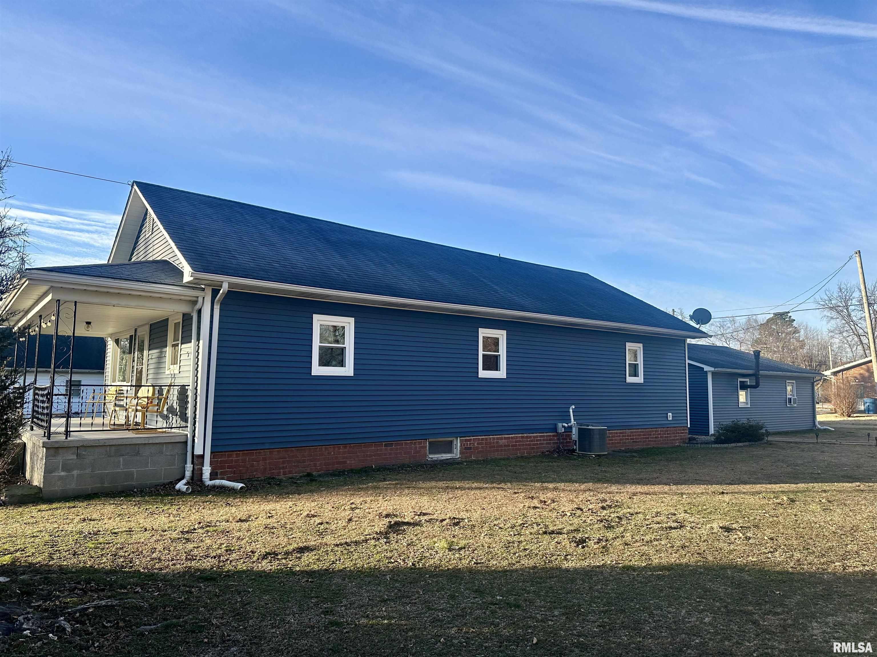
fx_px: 608
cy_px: 328
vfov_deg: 56.8
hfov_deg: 71.6
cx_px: 438
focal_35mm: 24
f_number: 1.78
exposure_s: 1/1812
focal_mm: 6.86
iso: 80
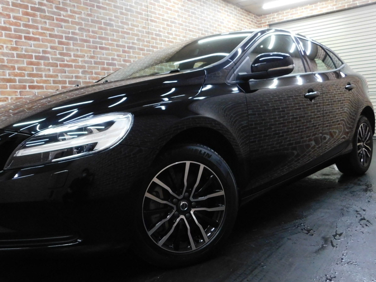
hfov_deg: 58.0
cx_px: 156
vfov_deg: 45.4
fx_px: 337
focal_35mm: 31
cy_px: 147
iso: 360
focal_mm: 4
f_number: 3
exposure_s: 1/30
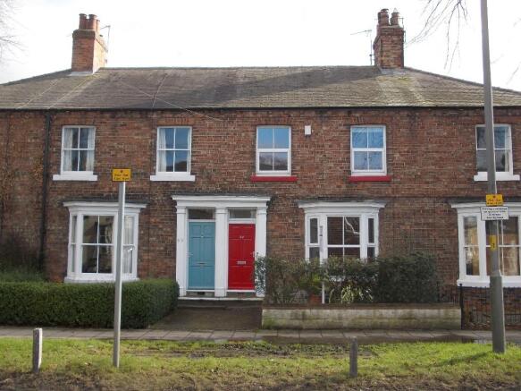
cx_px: 260
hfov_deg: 49.0
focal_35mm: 38
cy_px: 196
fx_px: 572
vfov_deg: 37.7
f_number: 3.1
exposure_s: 1/250
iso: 80
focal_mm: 5.3
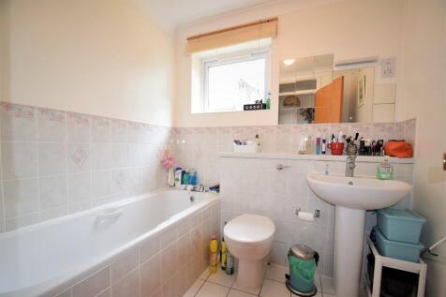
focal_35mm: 15
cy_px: 148
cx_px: 223
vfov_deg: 77.3
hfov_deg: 100.4
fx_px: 186
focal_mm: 10
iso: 800
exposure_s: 1/125
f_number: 5.6
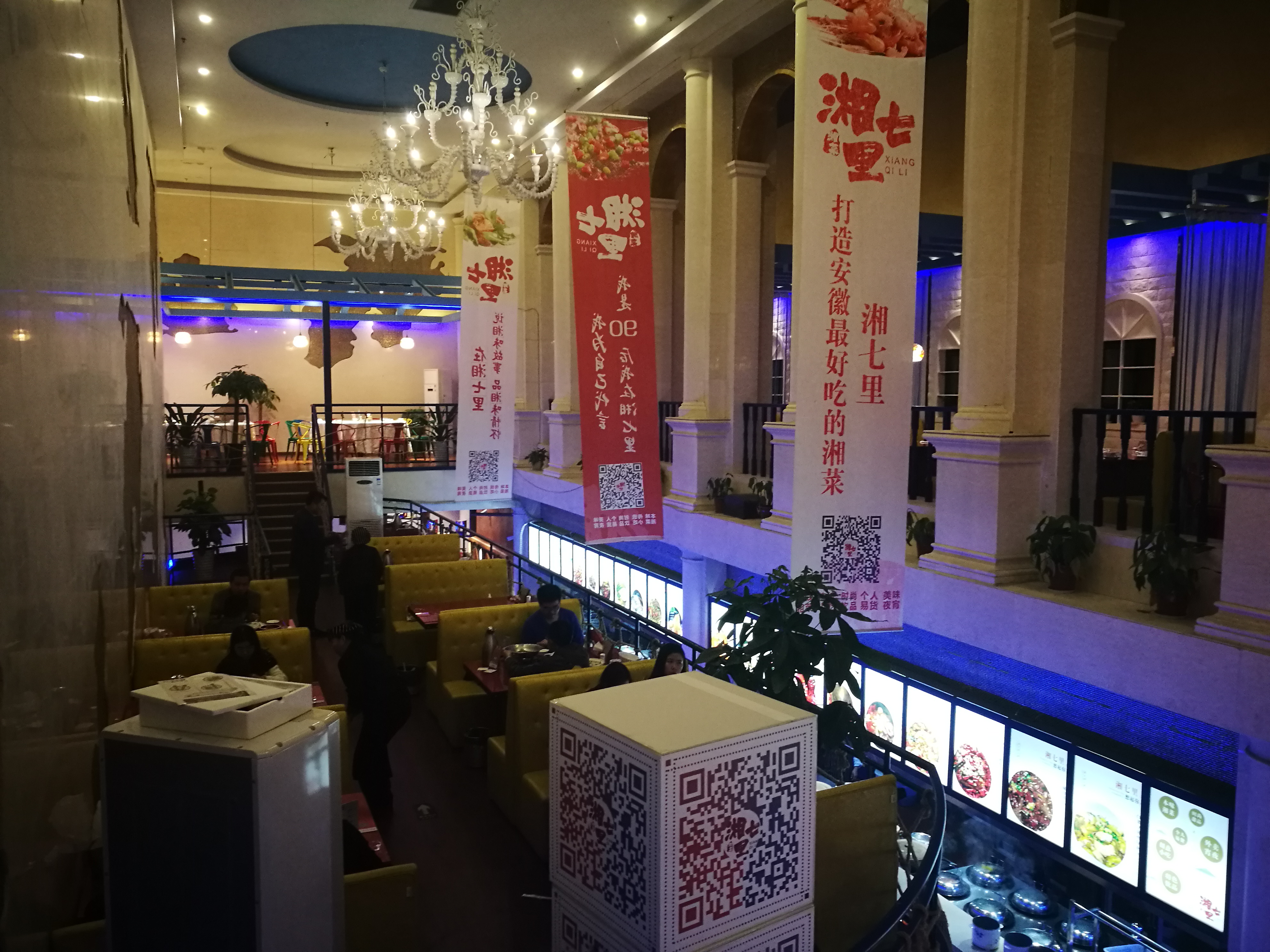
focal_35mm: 27
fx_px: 991
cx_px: 635
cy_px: 476
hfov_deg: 65.3
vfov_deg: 51.4
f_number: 2.2
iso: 320
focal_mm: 4.5
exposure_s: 1/33.3
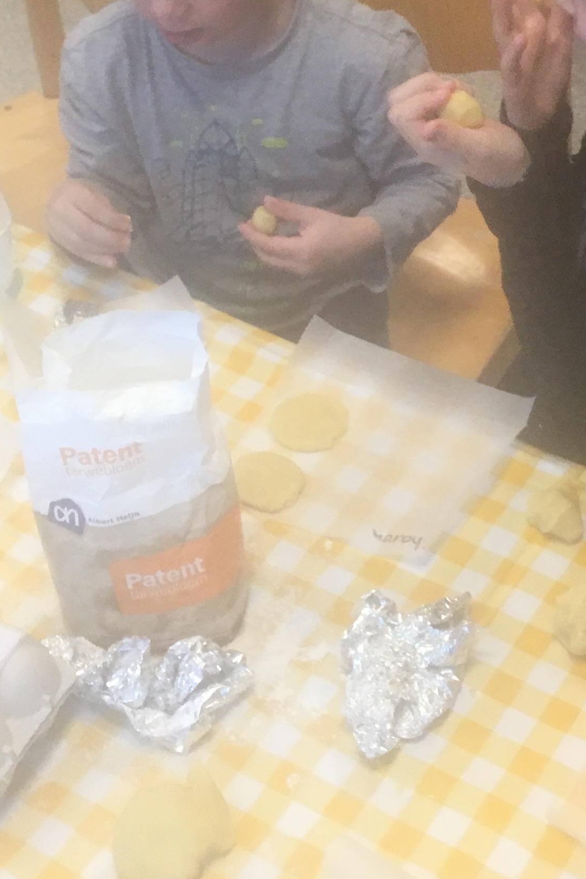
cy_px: 152
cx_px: 409
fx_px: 1782
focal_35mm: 73
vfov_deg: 27.1
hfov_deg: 18.6
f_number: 2.2
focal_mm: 4.15
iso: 64
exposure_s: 1/33
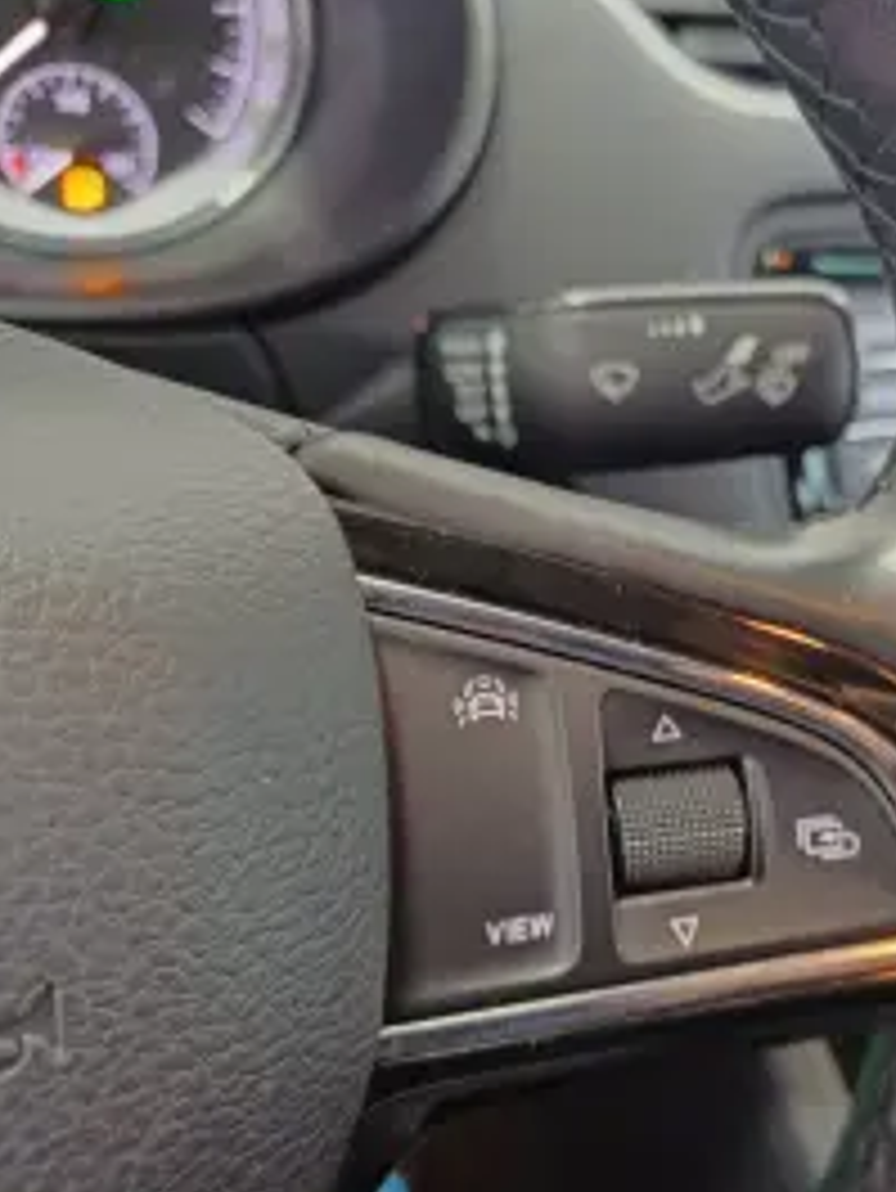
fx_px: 1172
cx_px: 716
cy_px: 598
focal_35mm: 34
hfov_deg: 40.1
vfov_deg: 53.9
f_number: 1.8
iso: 400
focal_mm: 4.65
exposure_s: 1/25
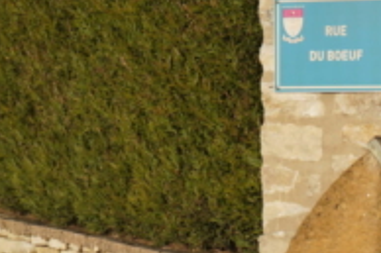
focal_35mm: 208
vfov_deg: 6.5
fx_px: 2199
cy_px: 340
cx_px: 621
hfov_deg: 9.5
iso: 200
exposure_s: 1/250
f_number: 11
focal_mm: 42
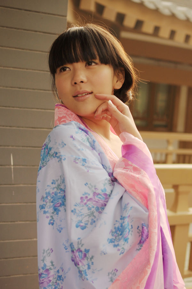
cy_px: 144
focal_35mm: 52
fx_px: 421
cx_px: 96
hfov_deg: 25.7
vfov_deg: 37.9
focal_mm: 35
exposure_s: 1/500
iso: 200
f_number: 2.8
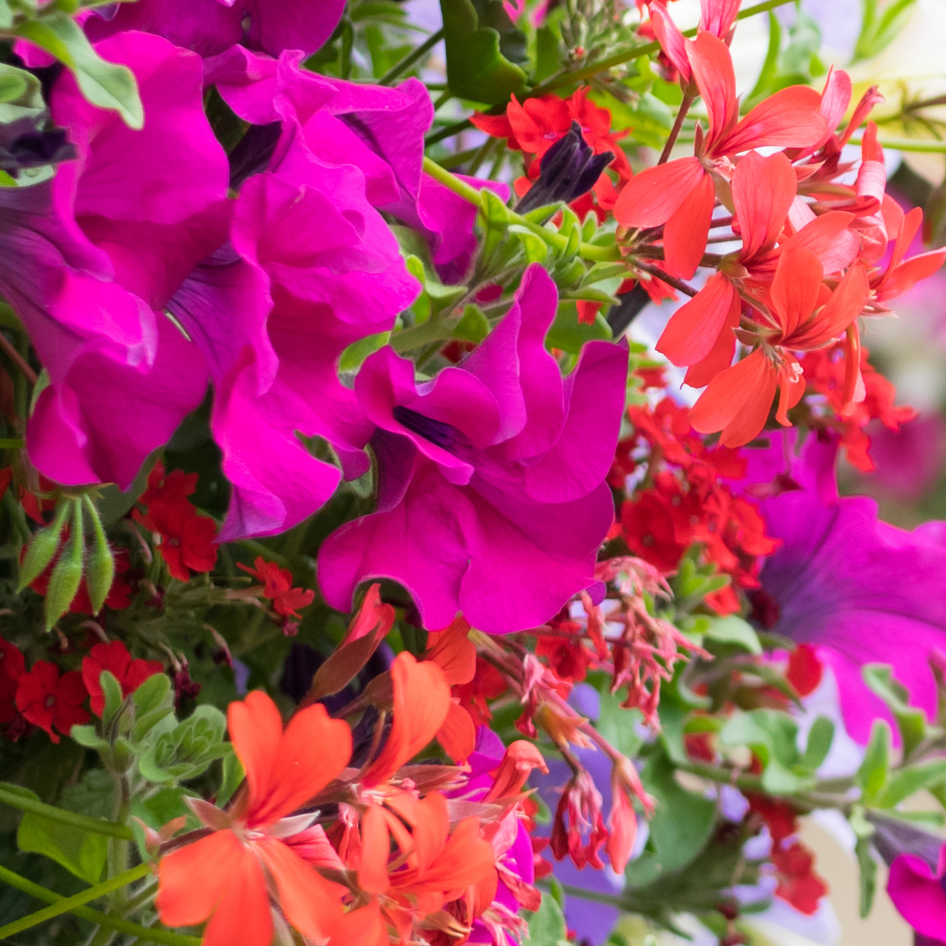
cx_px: 1494
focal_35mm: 214
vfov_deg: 8.2
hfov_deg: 8.0
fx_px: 6617
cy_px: 264
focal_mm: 35
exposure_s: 1/1000
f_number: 3.5
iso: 320
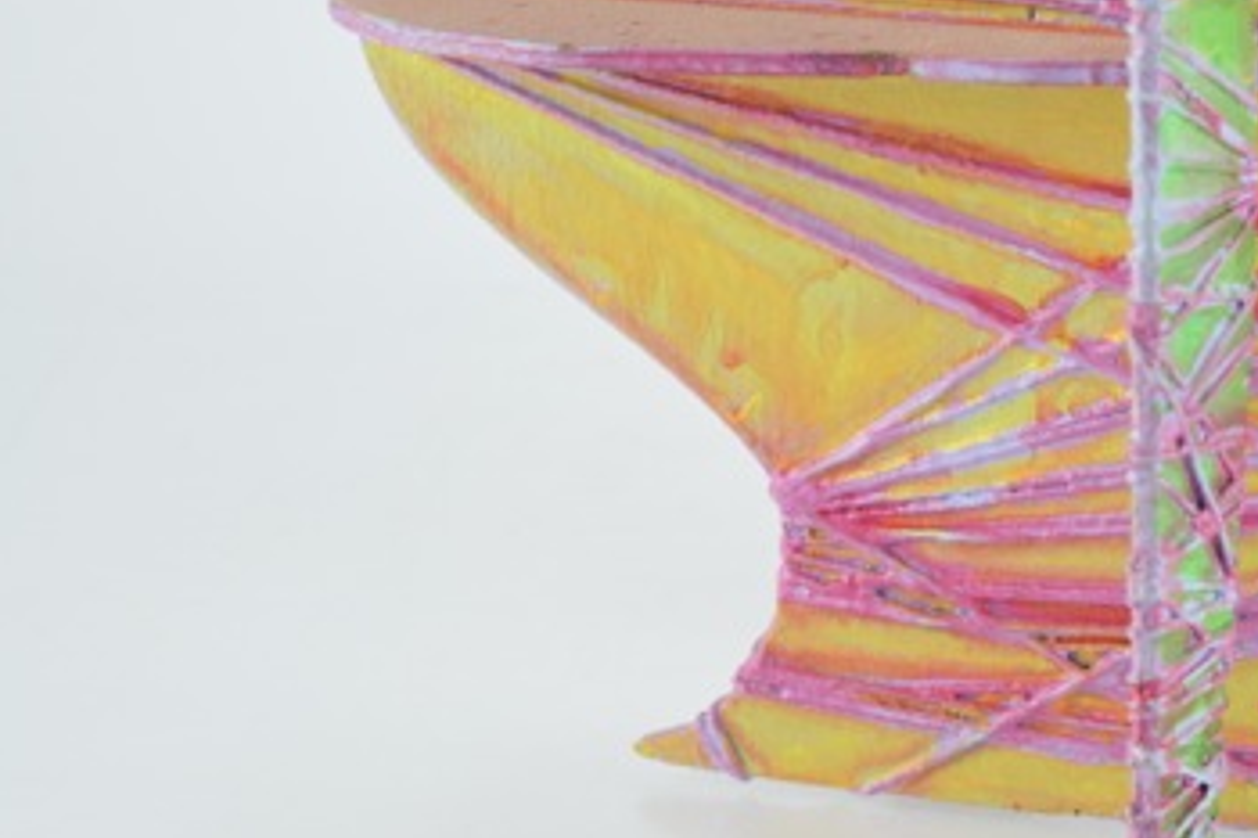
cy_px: 325
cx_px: 1046
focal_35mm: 151
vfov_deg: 9.1
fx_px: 5271
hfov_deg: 13.5
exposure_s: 1/125
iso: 800
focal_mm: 55
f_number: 5.6
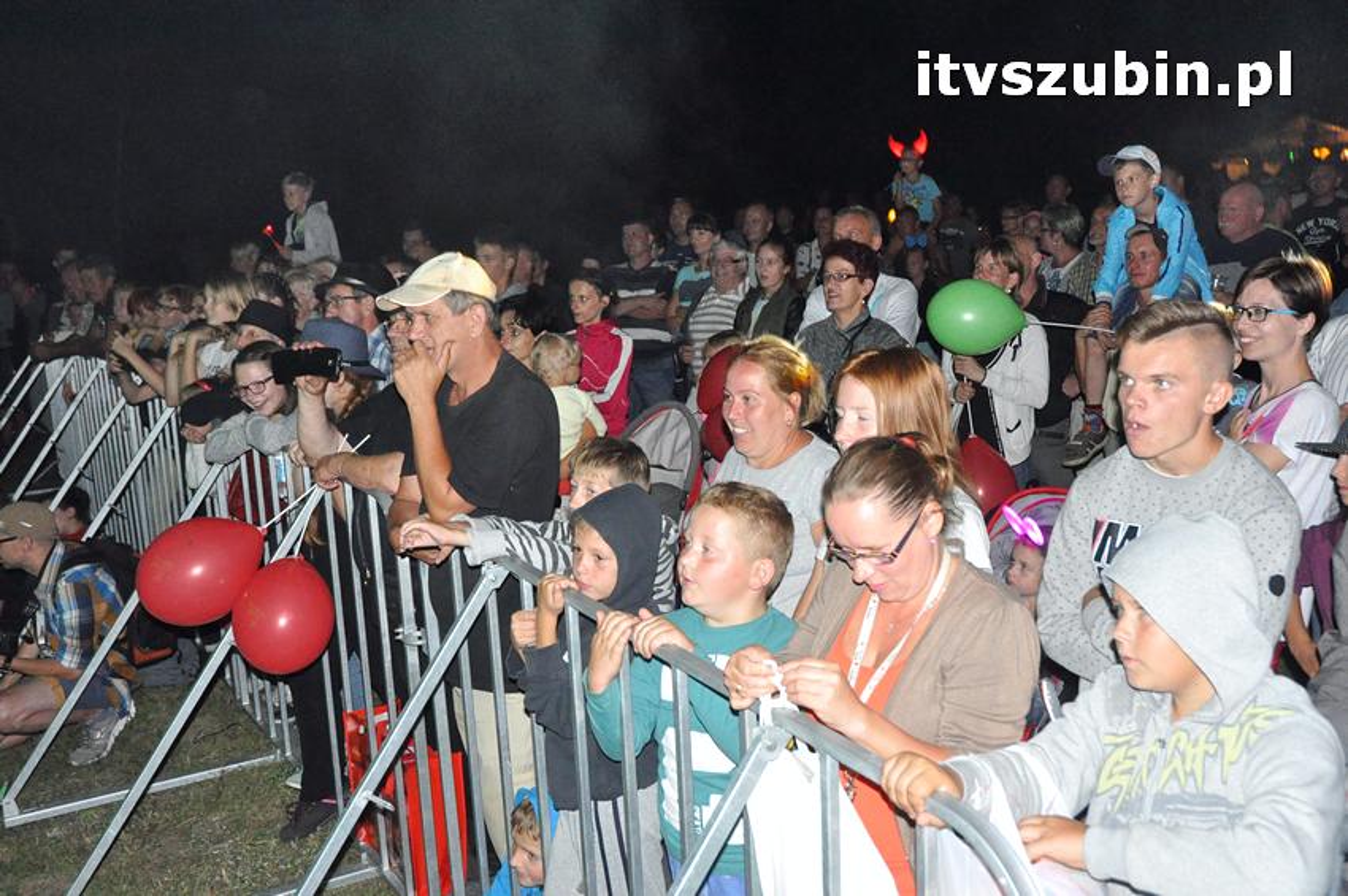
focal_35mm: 36
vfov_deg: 36.8
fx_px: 1347
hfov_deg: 53.2
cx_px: 674
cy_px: 448
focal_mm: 24
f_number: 5.6
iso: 3200
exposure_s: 1/60
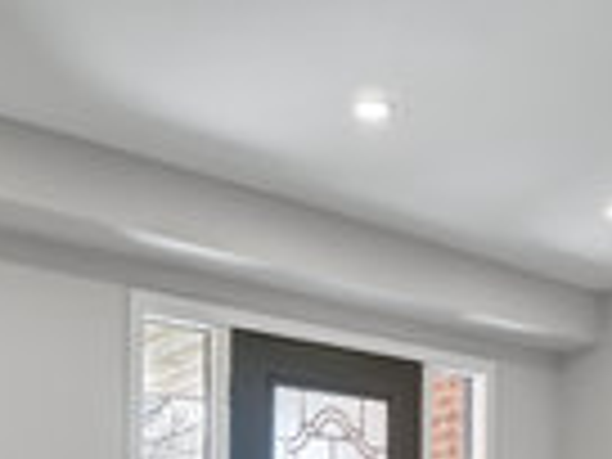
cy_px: 576
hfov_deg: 40.6
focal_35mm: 46
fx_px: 813
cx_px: 421
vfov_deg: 27.1
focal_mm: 10
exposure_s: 1/15
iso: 100
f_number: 8
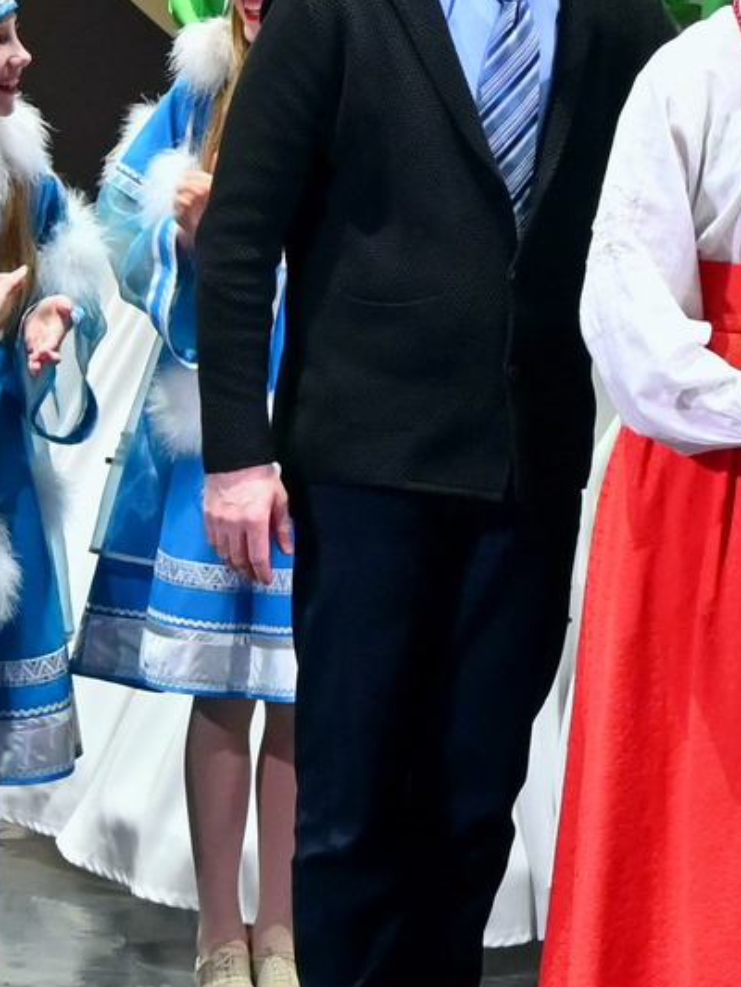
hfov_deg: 2.2
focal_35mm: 665
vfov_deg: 3.0
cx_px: 960
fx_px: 18973
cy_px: 210
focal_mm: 96
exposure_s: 1/125
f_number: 5.6
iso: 800
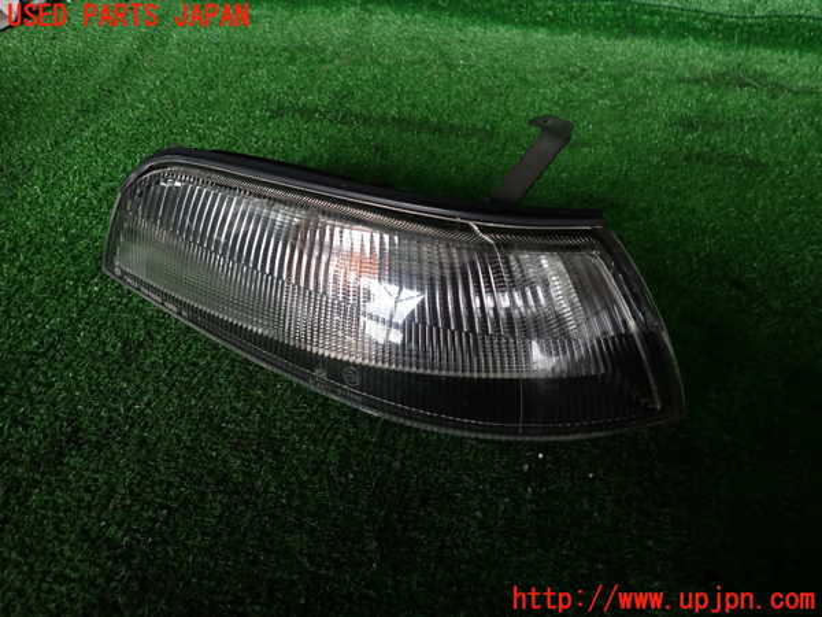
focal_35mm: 25
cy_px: 308
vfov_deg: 54.9
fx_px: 594
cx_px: 411
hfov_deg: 69.4
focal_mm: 4.5
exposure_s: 1/60
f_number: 2
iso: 100
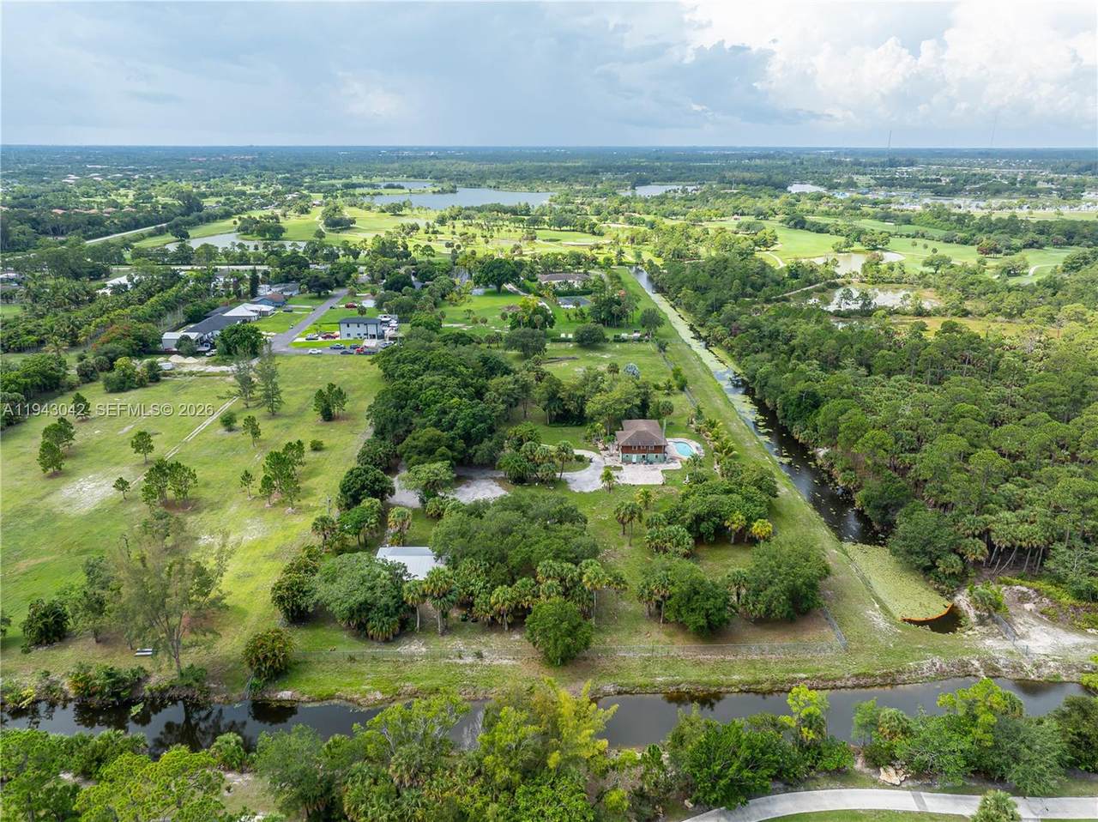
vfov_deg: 56.8
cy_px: 411
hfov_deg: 71.6
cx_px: 549
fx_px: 761
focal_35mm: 24
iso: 100
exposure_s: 1/320
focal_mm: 12.29
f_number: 5
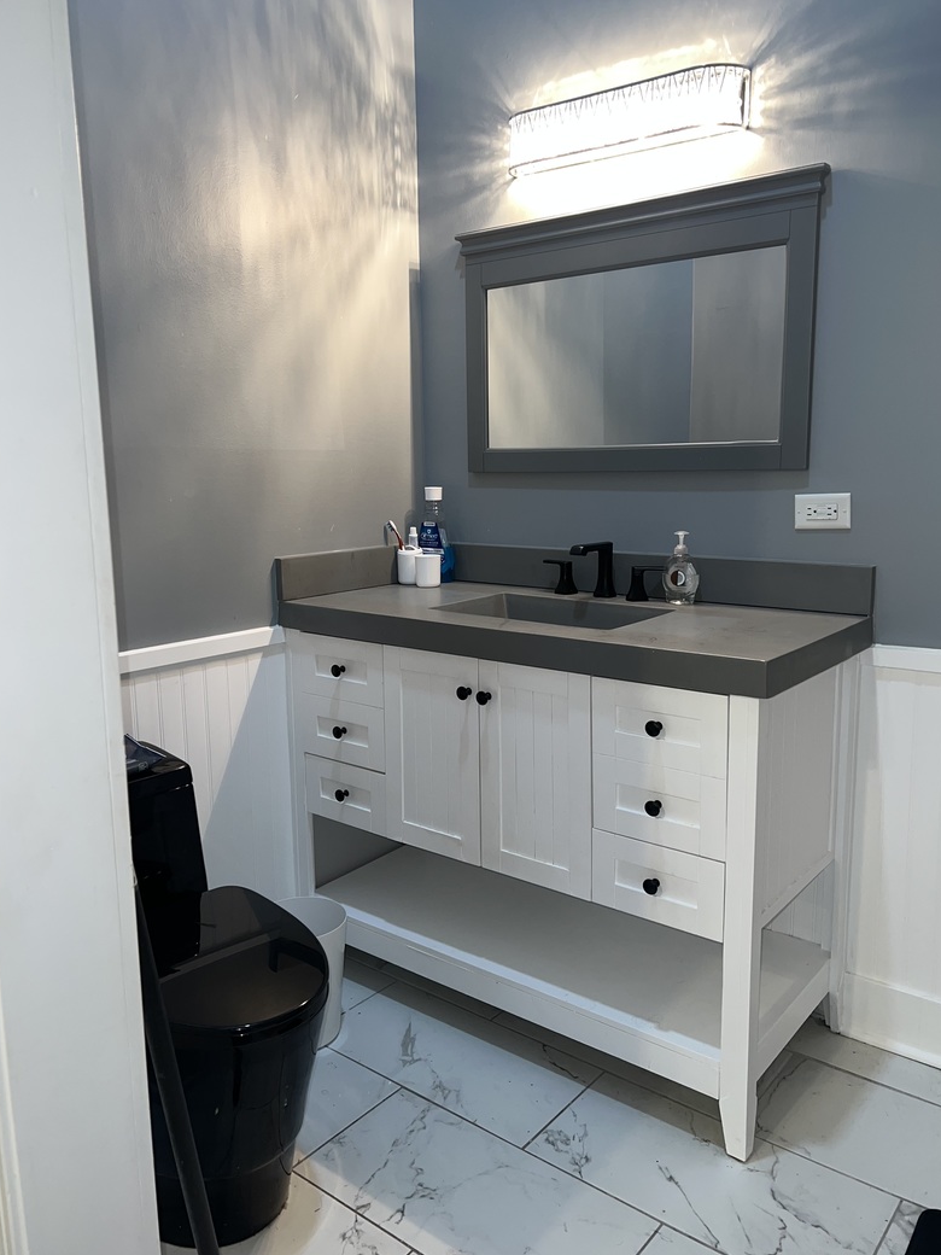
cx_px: 470
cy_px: 613
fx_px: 979
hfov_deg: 51.4
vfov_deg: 65.3
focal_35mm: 27
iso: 40
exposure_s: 1/30
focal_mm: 5.7
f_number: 1.5
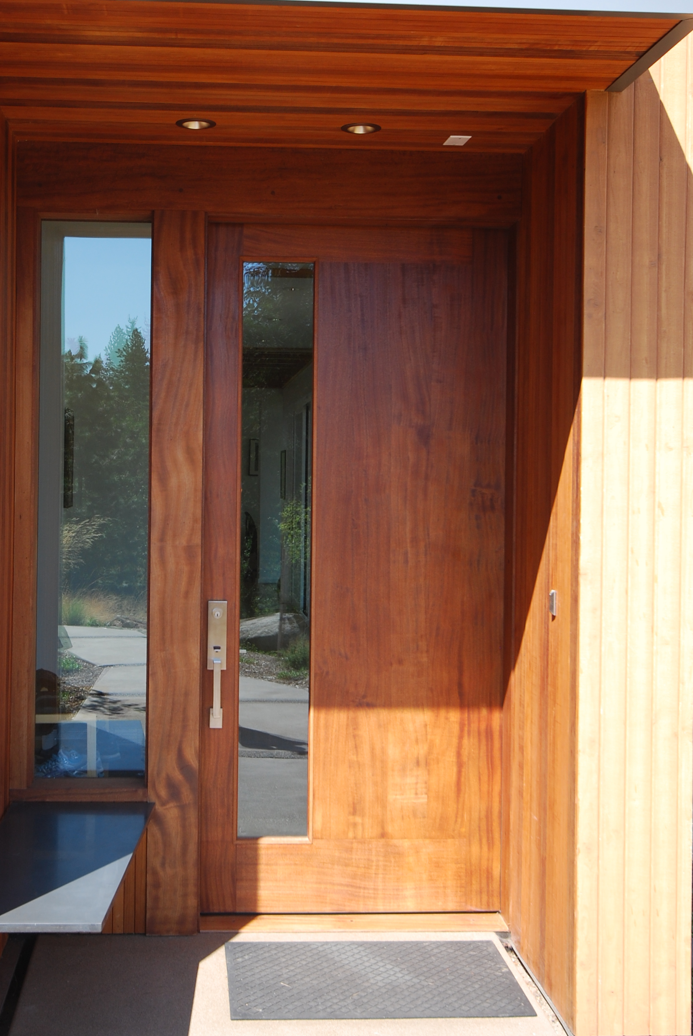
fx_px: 1353
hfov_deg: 28.6
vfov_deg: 41.8
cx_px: 254
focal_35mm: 47
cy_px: 474
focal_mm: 20
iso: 140
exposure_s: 1/125
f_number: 5.6
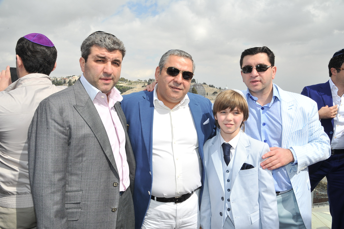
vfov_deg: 43.6
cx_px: 172
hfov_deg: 61.9
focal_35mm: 30
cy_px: 114
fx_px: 287
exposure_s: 1/250
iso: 500
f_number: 16
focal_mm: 30
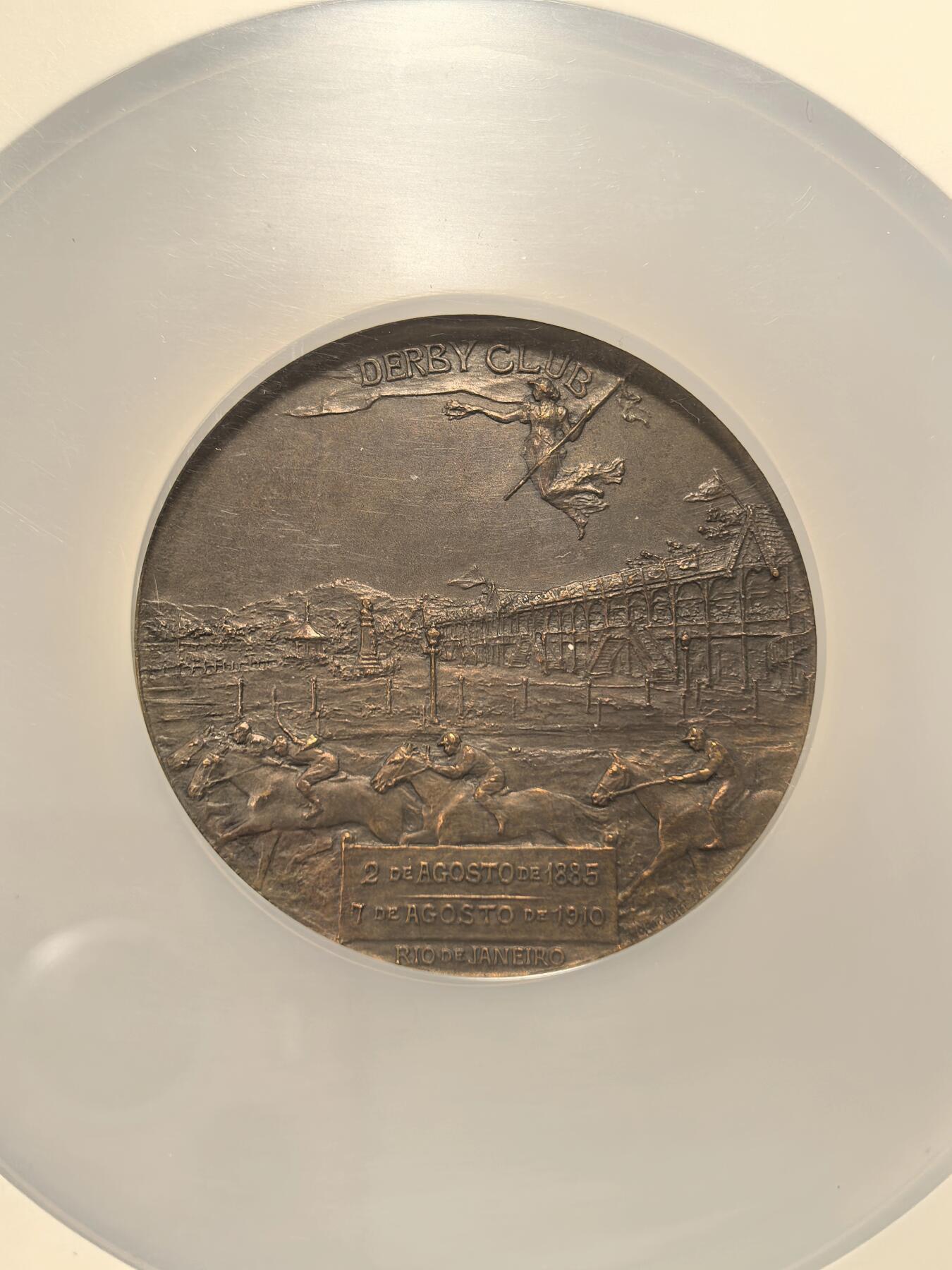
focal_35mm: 54
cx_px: 476
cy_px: 635
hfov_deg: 27.0
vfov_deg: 35.5
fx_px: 1980
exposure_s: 1/50
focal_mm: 6.98
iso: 160
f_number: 2
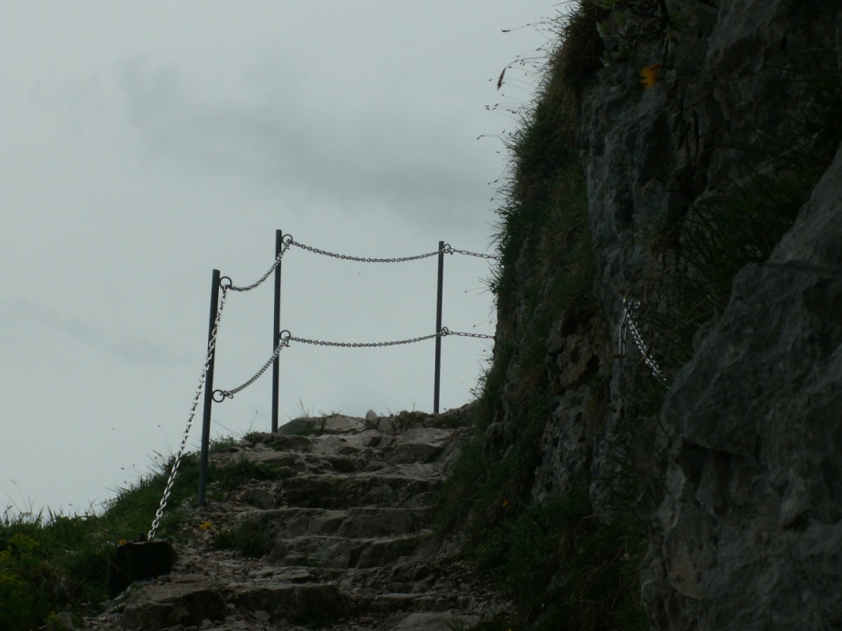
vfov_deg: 11.7
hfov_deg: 15.5
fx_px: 3089
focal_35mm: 127
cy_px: 321
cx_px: 417
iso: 50
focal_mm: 18.65
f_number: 8
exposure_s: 1/400
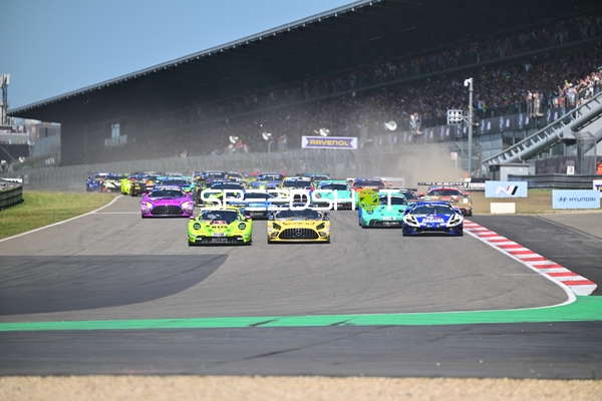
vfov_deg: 5.7
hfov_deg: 8.6
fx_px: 4013
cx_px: 301
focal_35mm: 240
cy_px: 200
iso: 200
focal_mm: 240
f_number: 2.8
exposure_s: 1/5000
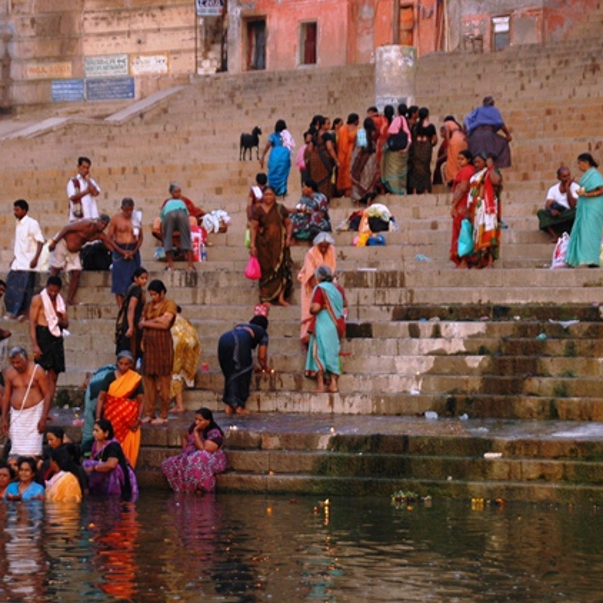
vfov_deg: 15.0
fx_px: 2286
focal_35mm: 116
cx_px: 250
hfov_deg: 15.0
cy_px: 300
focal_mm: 60
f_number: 5.3
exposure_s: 1/100
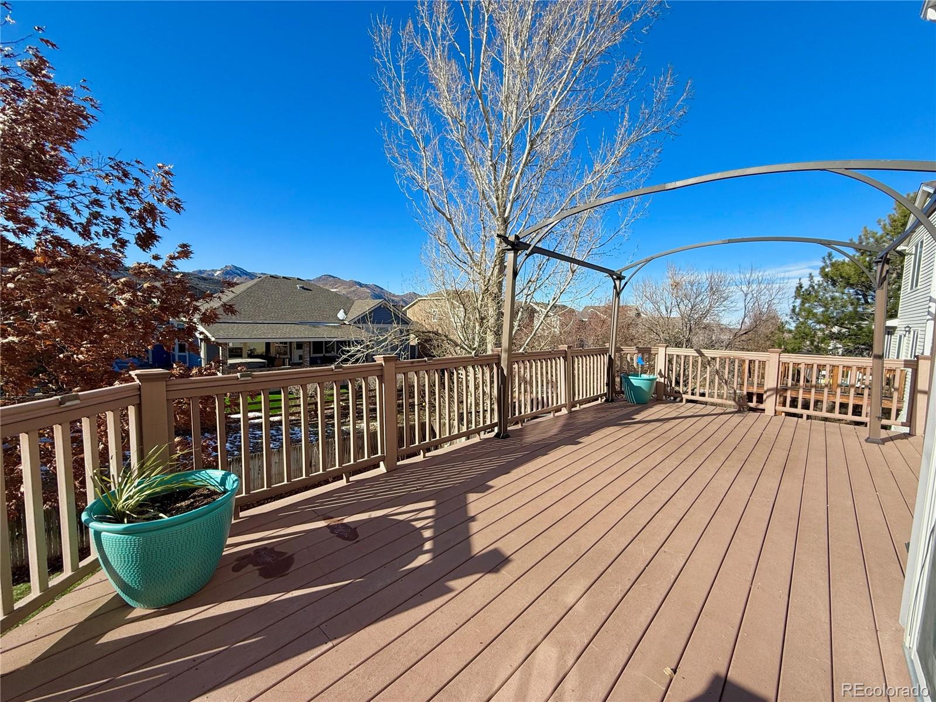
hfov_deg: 102.1
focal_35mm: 14
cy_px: 351
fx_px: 379
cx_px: 468
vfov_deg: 85.7
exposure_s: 1/1534
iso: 50
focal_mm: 2.22
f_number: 2.2
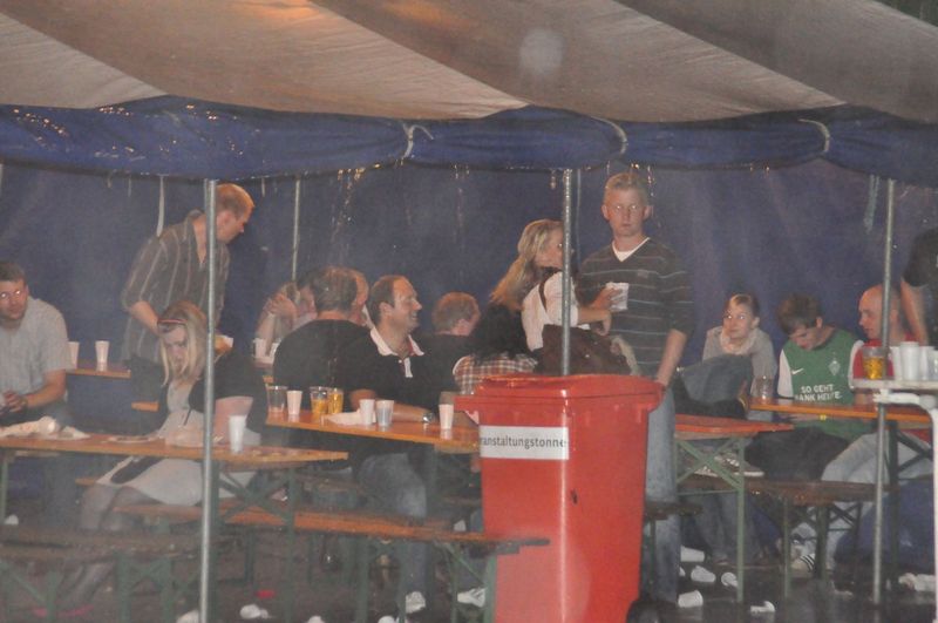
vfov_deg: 6.8
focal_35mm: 202
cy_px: 312
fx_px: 5269
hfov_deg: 10.2
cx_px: 469
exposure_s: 1/60
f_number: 7.1
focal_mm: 135
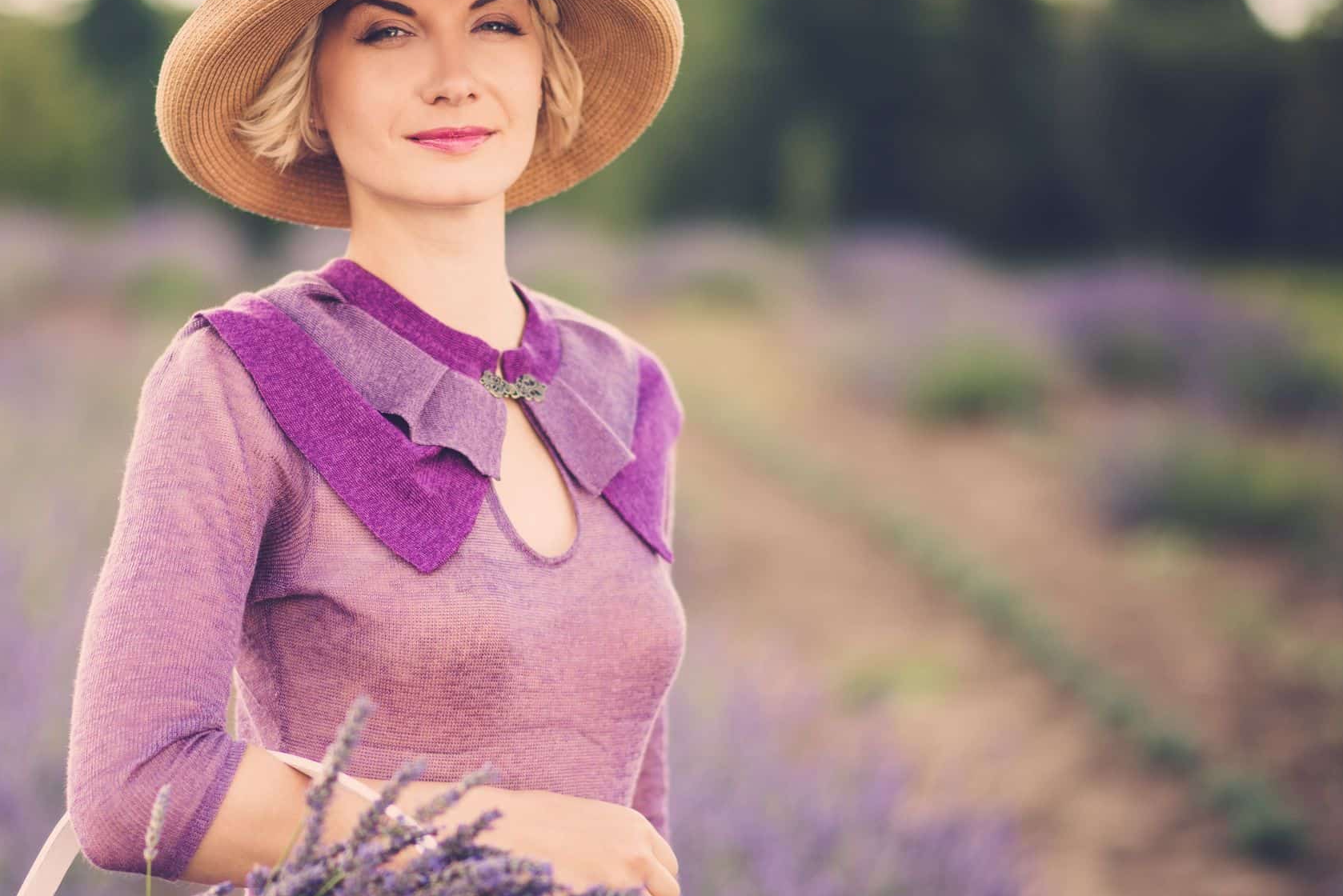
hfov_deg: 16.1
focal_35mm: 127
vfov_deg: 10.8
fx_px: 4739
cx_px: 425
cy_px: 516
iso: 100
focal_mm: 85
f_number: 1.8
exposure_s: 1/1600
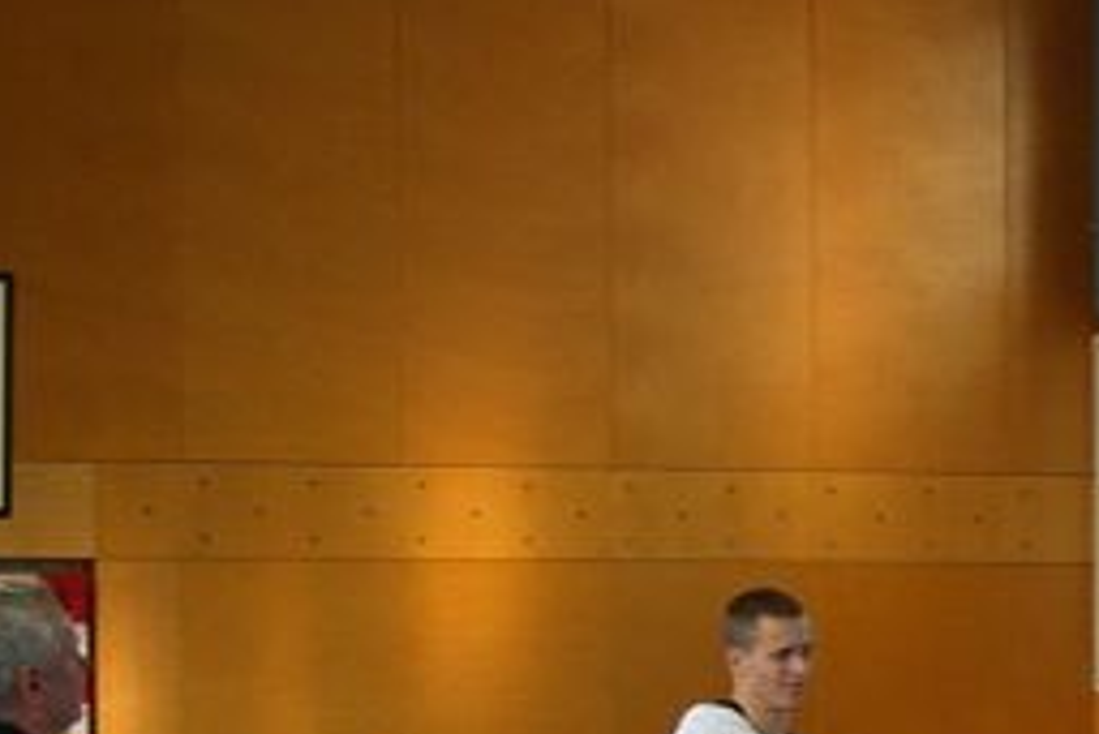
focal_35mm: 148
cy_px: 940
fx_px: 4520
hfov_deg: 13.5
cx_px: 1318
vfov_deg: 9.1
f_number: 3.6
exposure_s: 1/100
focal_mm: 11.8
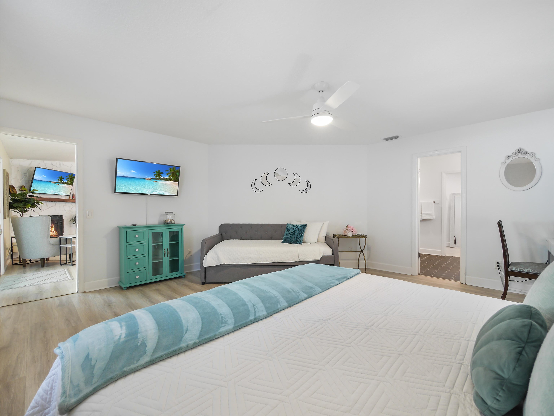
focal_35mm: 14
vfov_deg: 85.7
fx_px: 224
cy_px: 208
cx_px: 277
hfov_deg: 102.1
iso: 400
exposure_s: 1/20
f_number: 4
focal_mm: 7
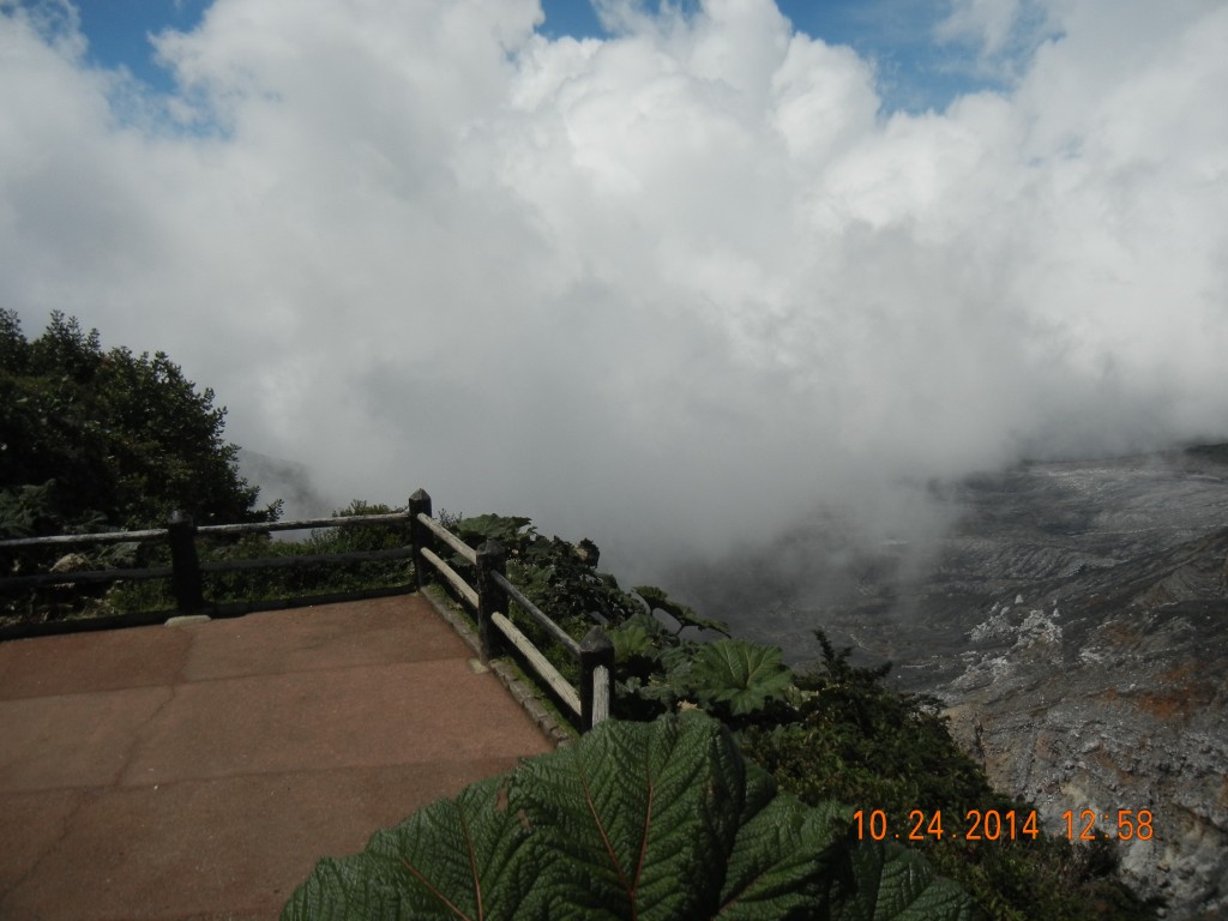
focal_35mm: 30
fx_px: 1064
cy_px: 460
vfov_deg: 46.8
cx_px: 614
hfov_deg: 60.0
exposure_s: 1/1328
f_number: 7
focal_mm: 5.4
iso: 160
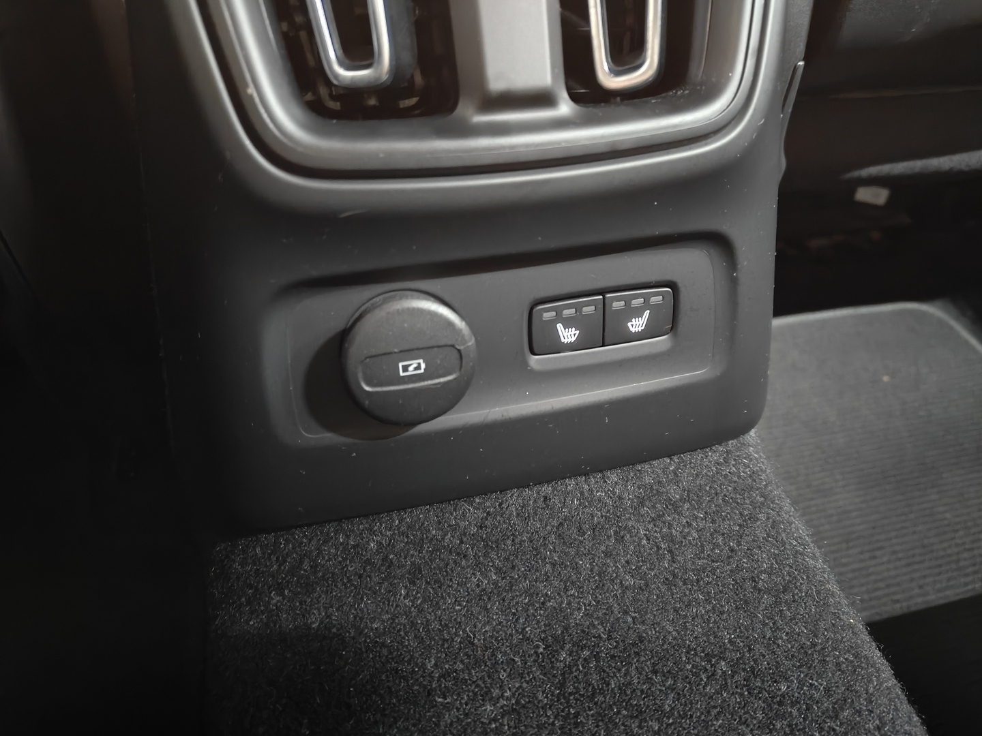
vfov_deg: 56.8
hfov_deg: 71.6
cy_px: 368
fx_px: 681
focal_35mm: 24
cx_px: 491
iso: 8000
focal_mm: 5.59
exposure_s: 1/7
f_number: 1.8
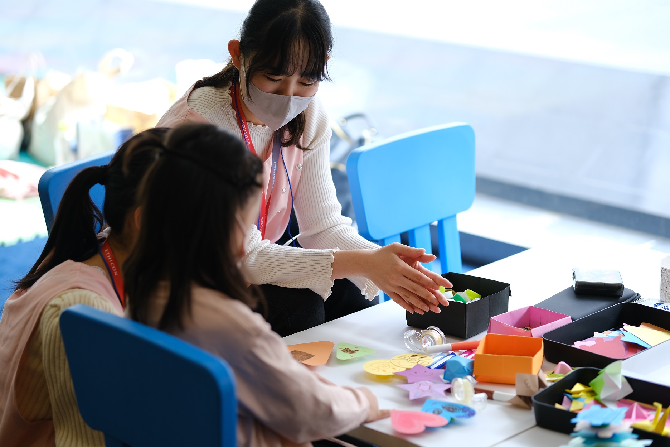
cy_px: 224
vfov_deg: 16.3
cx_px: 335
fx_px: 1563
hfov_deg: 24.2
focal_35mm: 84
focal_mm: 56
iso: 160
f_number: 1.6
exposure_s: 1/300
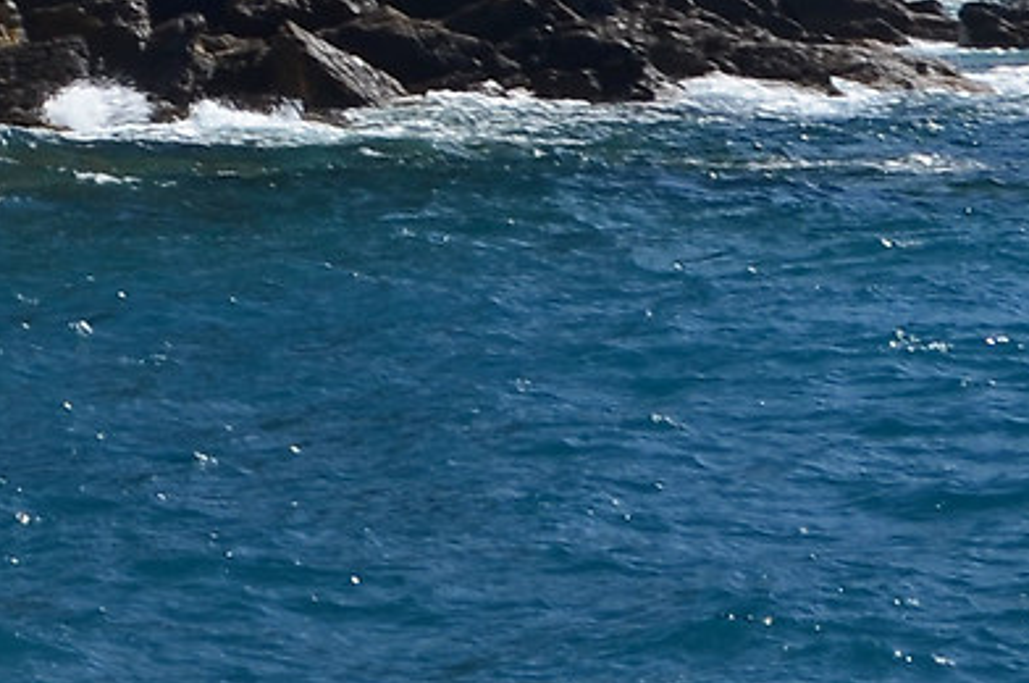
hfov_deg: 6.4
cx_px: -326
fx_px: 9162
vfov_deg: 4.3
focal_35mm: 321
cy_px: -143
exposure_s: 1/60
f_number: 9
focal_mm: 35
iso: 100
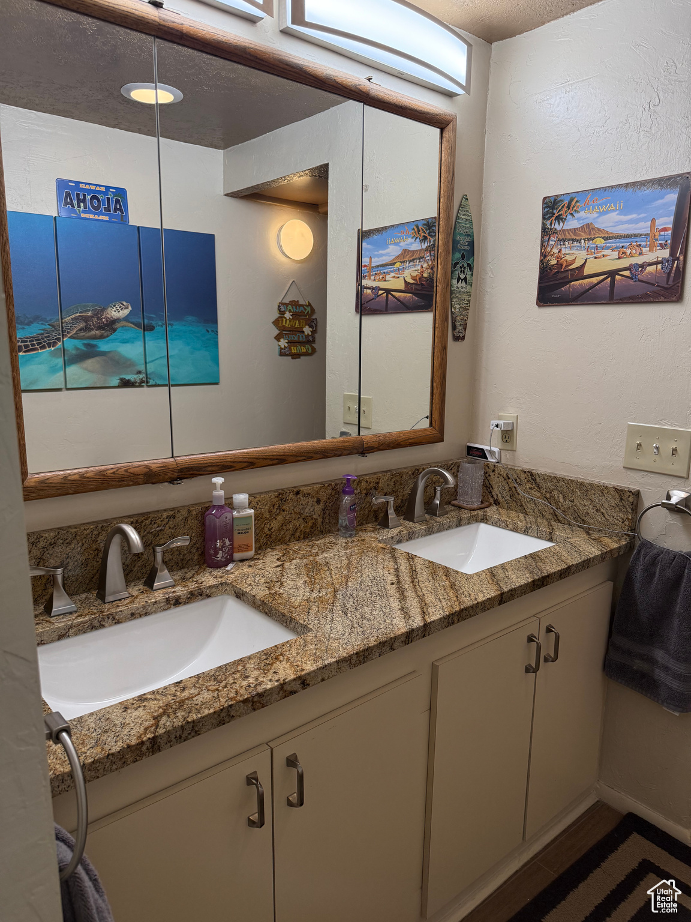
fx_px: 639
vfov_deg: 71.6
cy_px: 461
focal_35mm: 24
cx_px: 346
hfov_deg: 56.8
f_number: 1.78
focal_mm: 6.76
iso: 200
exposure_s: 1/203
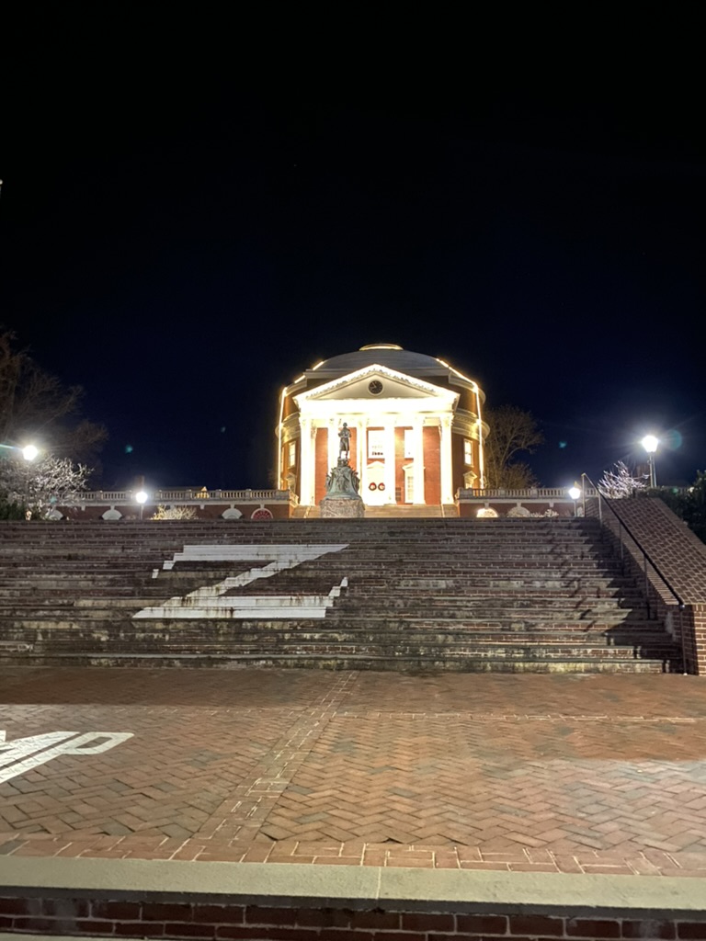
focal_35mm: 26
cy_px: 470
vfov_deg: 67.3
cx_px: 353
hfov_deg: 53.1
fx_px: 707
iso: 800
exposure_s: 1/4
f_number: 1.8
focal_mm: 4.25
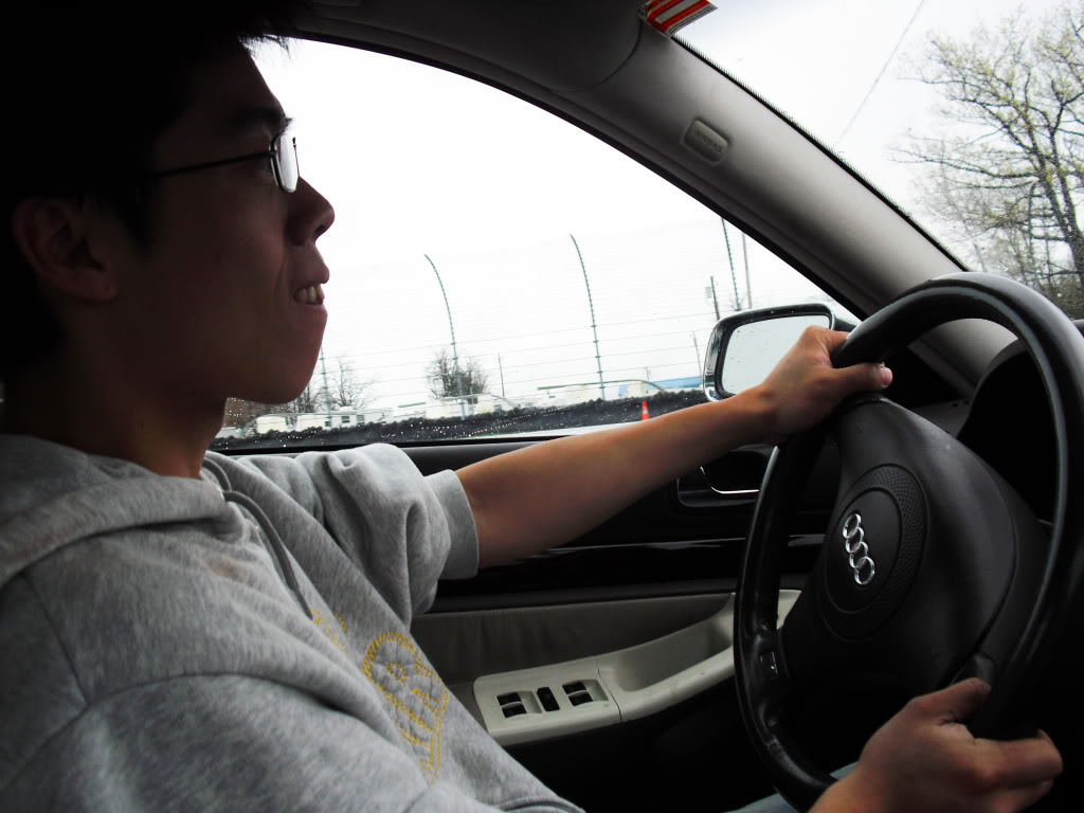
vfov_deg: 39.7
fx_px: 1127
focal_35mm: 36
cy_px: 406
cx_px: 542
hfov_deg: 51.4
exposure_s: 1/320
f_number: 3.1
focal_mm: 6.3
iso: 100
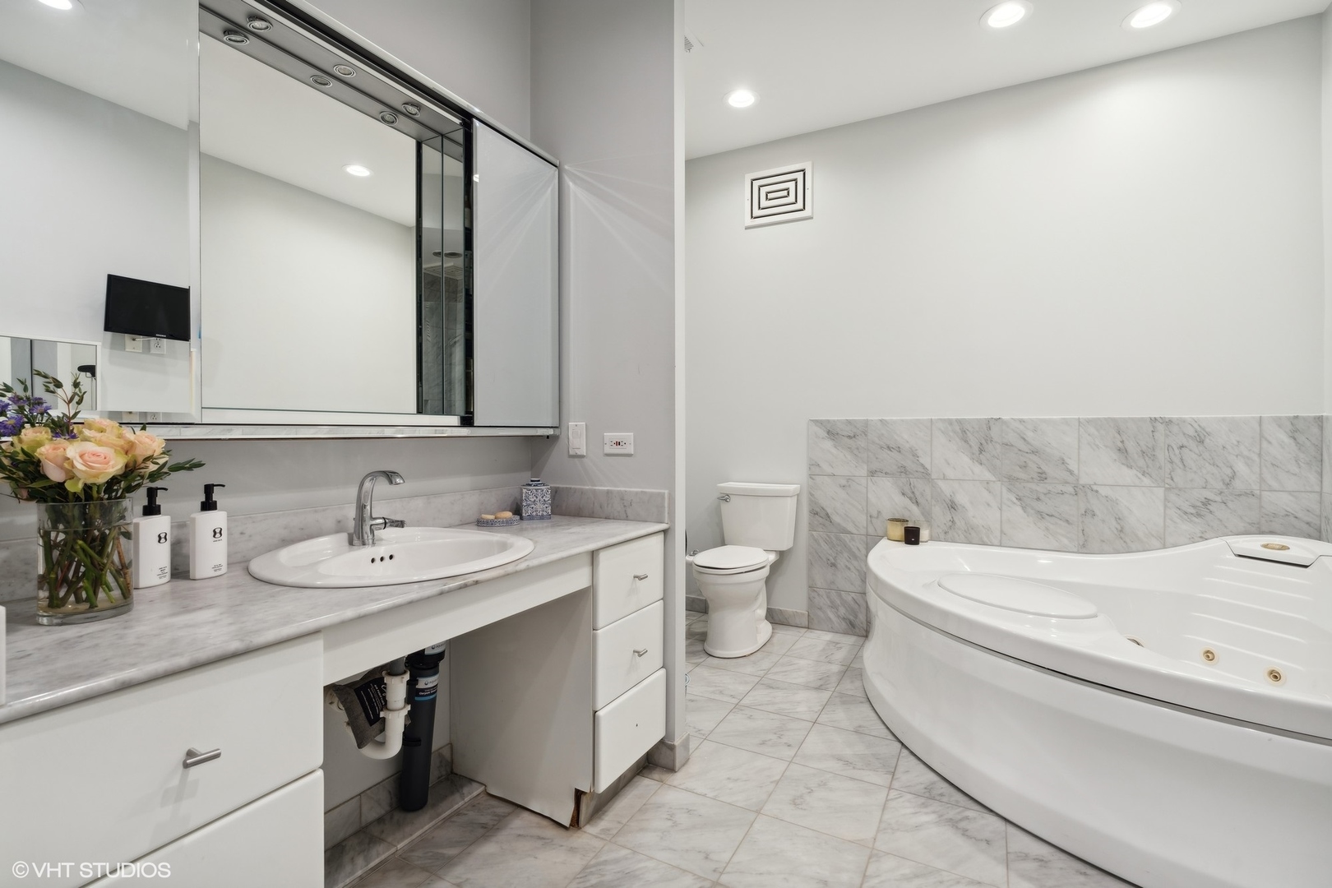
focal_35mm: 16
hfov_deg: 96.7
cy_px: 444
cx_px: 666
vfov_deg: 73.7
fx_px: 592
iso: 320
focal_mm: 16
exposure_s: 1/10
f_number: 8
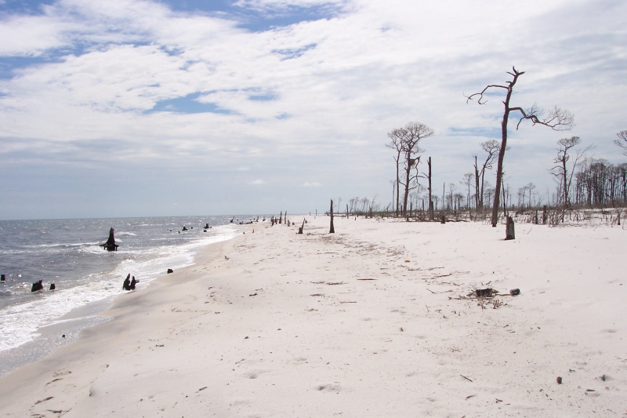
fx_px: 662
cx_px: 314
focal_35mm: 38
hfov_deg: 50.7
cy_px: 209
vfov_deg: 35.0
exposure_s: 1/1000
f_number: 4.8
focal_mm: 8
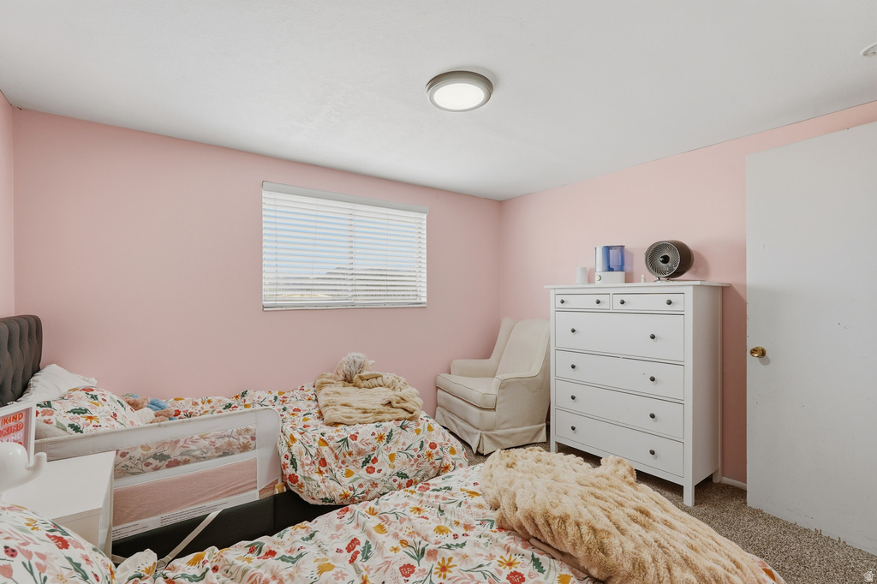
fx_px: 390
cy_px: 292
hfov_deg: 96.8
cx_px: 438
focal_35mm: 16
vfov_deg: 73.7
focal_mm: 16
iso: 250
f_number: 9
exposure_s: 1/800
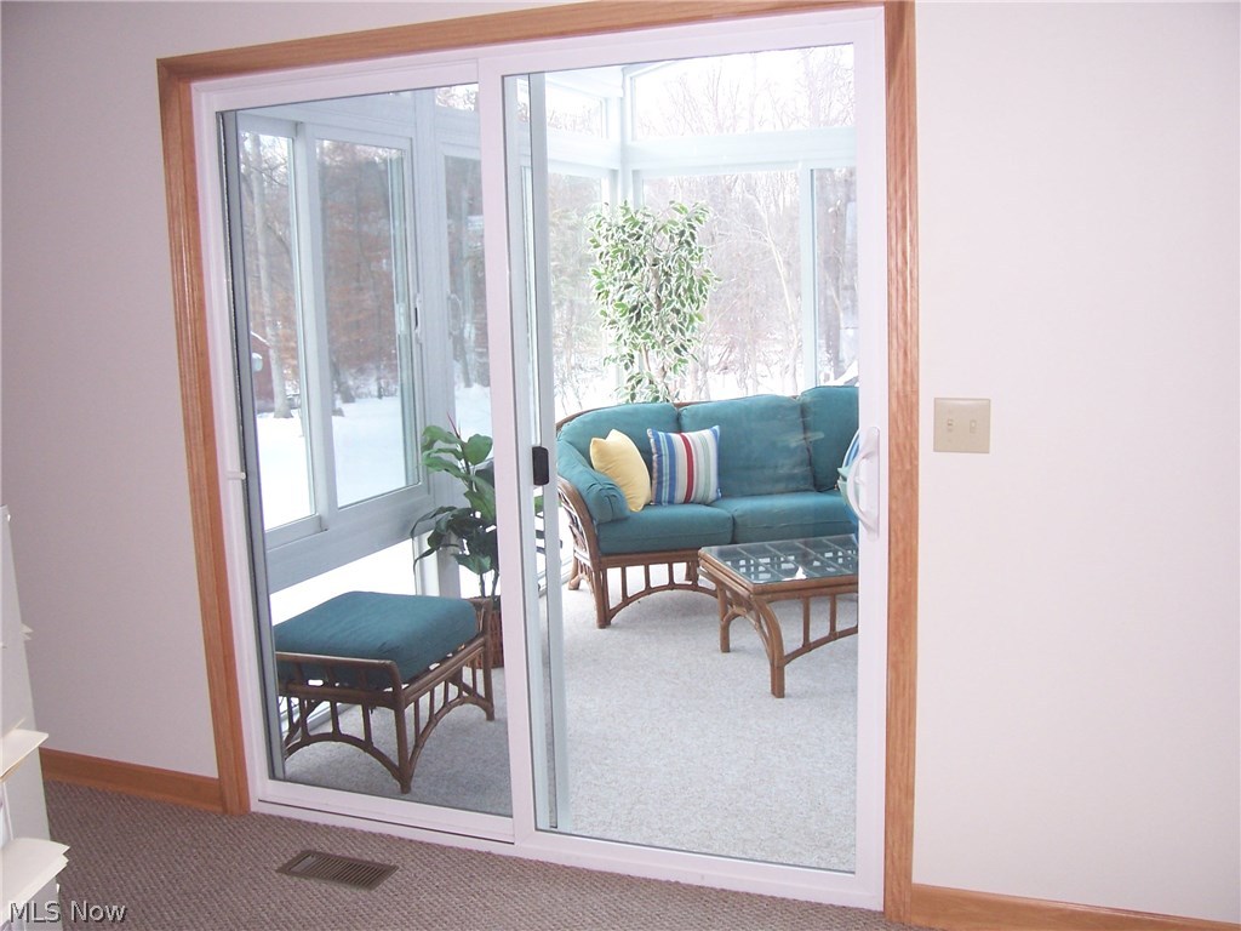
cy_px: 466
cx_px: 620
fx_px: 1219
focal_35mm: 34
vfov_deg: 41.8
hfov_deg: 54.0
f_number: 2.7
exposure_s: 1/90
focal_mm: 5.6
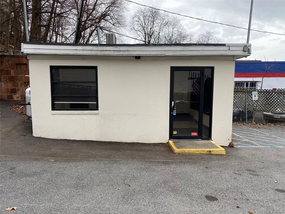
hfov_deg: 67.3
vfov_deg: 53.1
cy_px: 107
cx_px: 142
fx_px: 214
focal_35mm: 26
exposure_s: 1/544
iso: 32
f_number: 1.8
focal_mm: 4.25
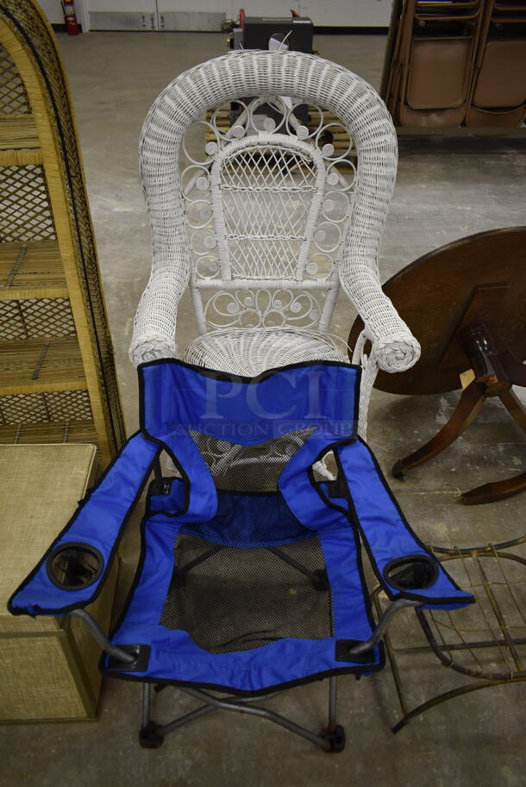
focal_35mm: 27
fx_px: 591
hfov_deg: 48.0
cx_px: 263
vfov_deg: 67.3
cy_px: 394
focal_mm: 18
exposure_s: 1/30
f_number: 3.5
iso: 280
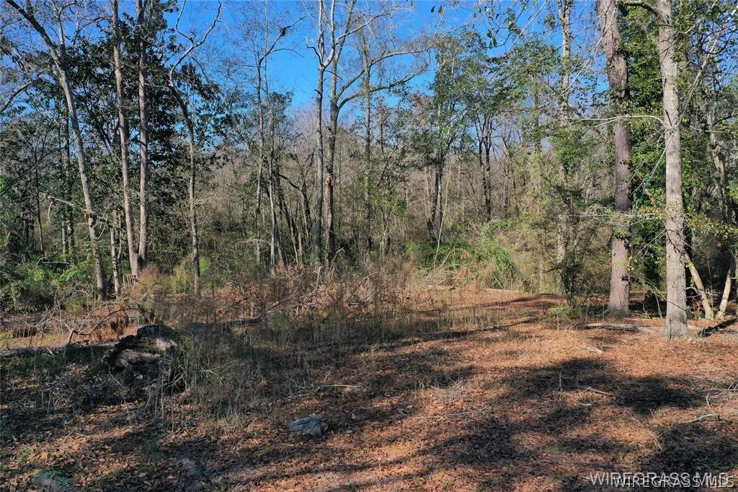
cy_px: 246
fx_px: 574
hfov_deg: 65.5
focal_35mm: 28
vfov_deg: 46.4
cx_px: 369
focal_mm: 10.26
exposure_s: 1/400
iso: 100
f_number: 5.6
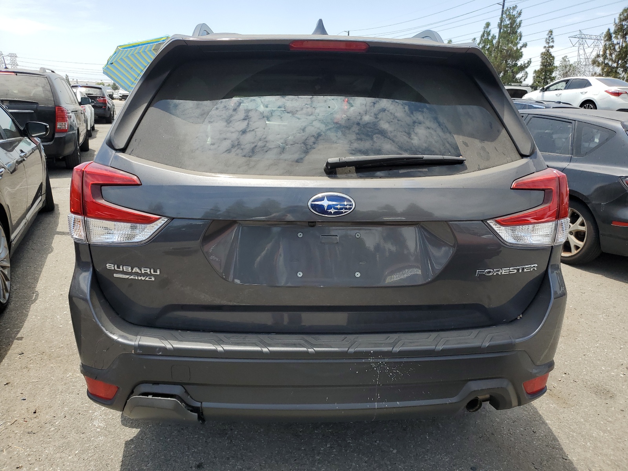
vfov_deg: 53.1
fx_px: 472
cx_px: 314
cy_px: 236
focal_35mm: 26
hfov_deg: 67.3
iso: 50
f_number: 1.5
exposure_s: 1/2000
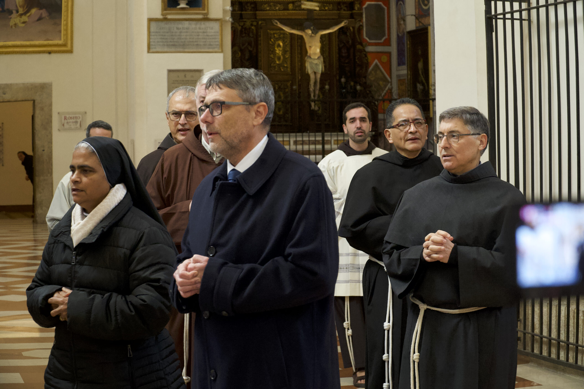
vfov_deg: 17.5
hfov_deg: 26.0
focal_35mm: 78
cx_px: 292
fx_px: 1265
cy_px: 194
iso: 5000
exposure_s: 1/160
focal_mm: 52
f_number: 6.3
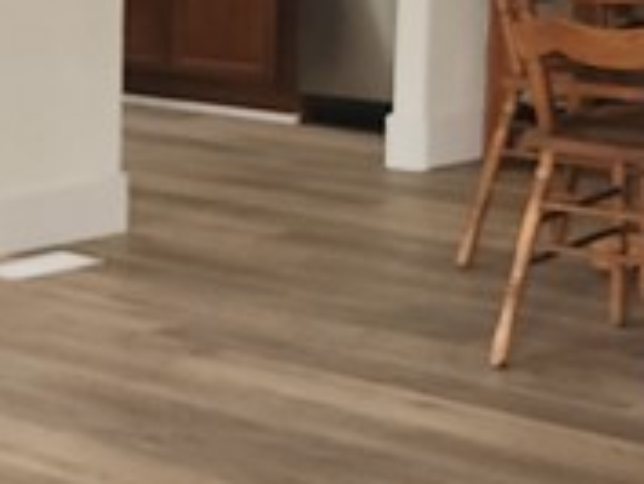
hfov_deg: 13.8
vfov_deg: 11.2
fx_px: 2476
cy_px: 171
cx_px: -364
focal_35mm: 133
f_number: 1.8
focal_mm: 6.4
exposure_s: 1/60
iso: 80
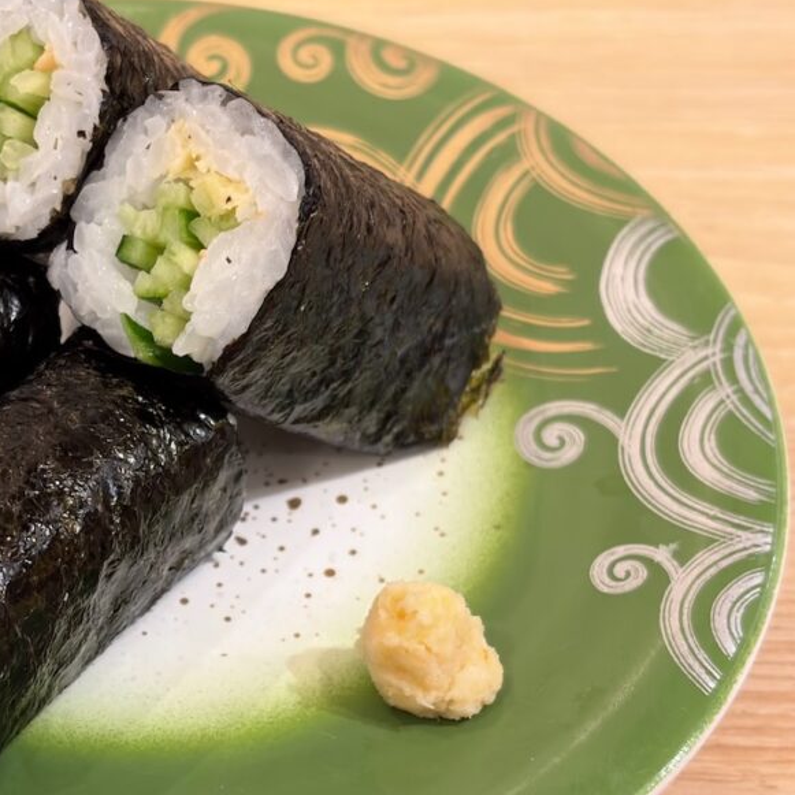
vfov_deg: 21.4
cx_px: 99
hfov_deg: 21.0
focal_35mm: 81
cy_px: 488
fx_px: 2105
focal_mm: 5.96
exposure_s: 1/50
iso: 50
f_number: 1.6
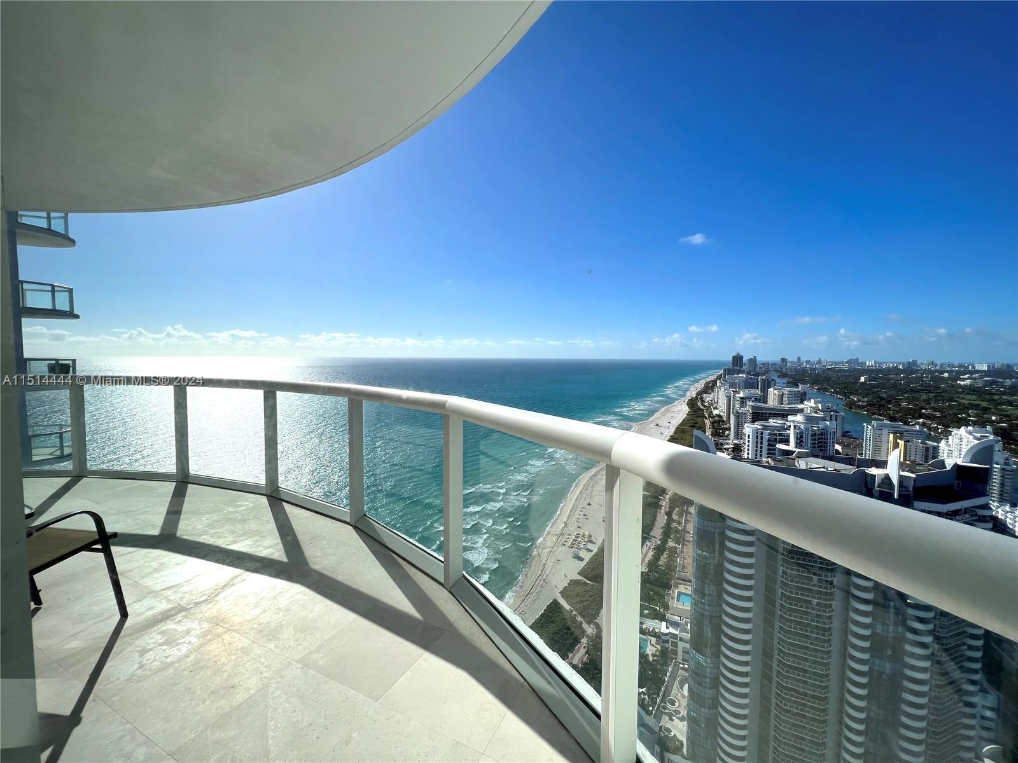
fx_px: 382
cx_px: 509
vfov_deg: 89.9
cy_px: 382
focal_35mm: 13
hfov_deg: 106.2
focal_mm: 1.57
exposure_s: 1/2273
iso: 32
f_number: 1.8
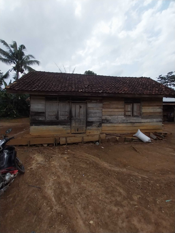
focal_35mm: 13
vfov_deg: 106.2
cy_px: 116
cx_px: 88
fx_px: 88
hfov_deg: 89.9
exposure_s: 1/1667
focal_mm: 1.3
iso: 64
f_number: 2.2
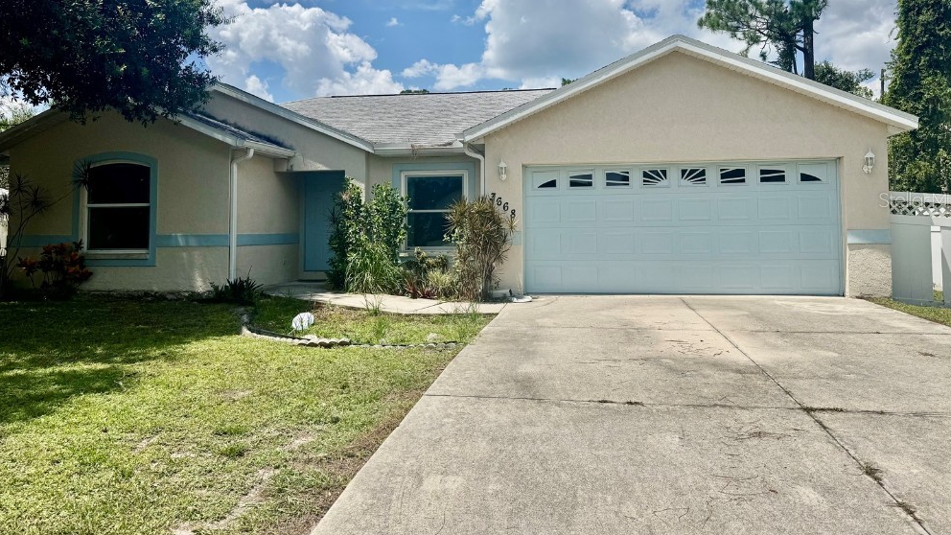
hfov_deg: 69.9
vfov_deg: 42.6
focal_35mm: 27
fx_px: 681
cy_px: 199
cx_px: 478
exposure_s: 1/7937
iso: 80
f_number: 1.78
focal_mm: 6.76
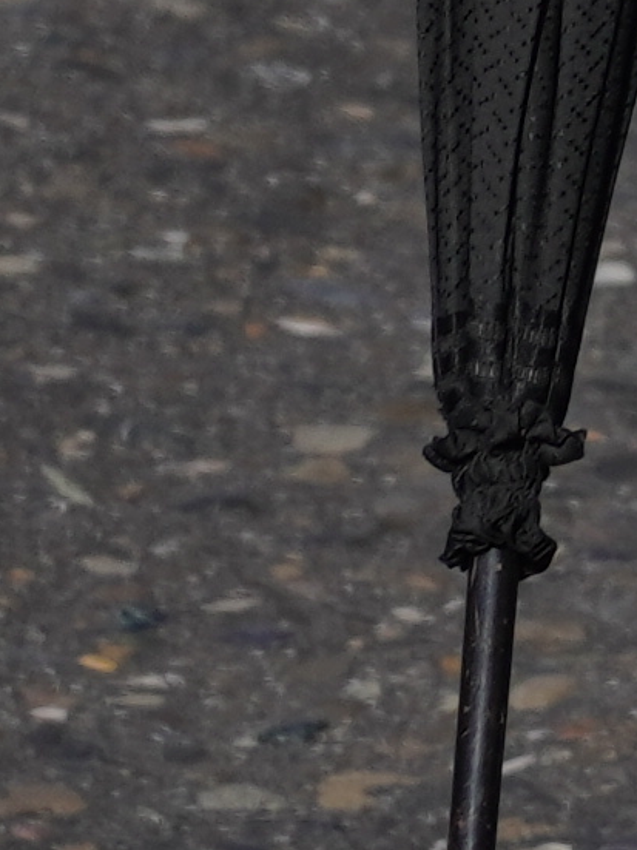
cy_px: -1773
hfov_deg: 1.9
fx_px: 19268
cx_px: 2816
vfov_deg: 2.5
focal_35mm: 785
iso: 100
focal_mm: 50
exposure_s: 1/1250
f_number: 4.5
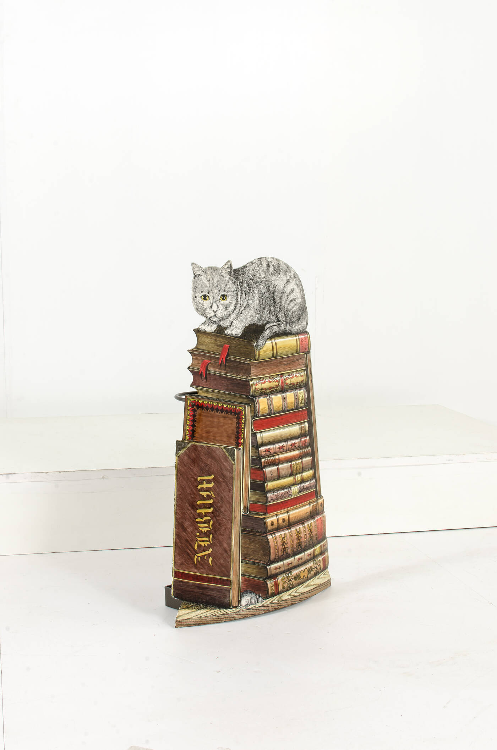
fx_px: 1092
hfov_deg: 25.6
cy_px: 375
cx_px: 248
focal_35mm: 52
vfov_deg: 37.9
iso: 100
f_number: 16
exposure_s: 1/160
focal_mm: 35
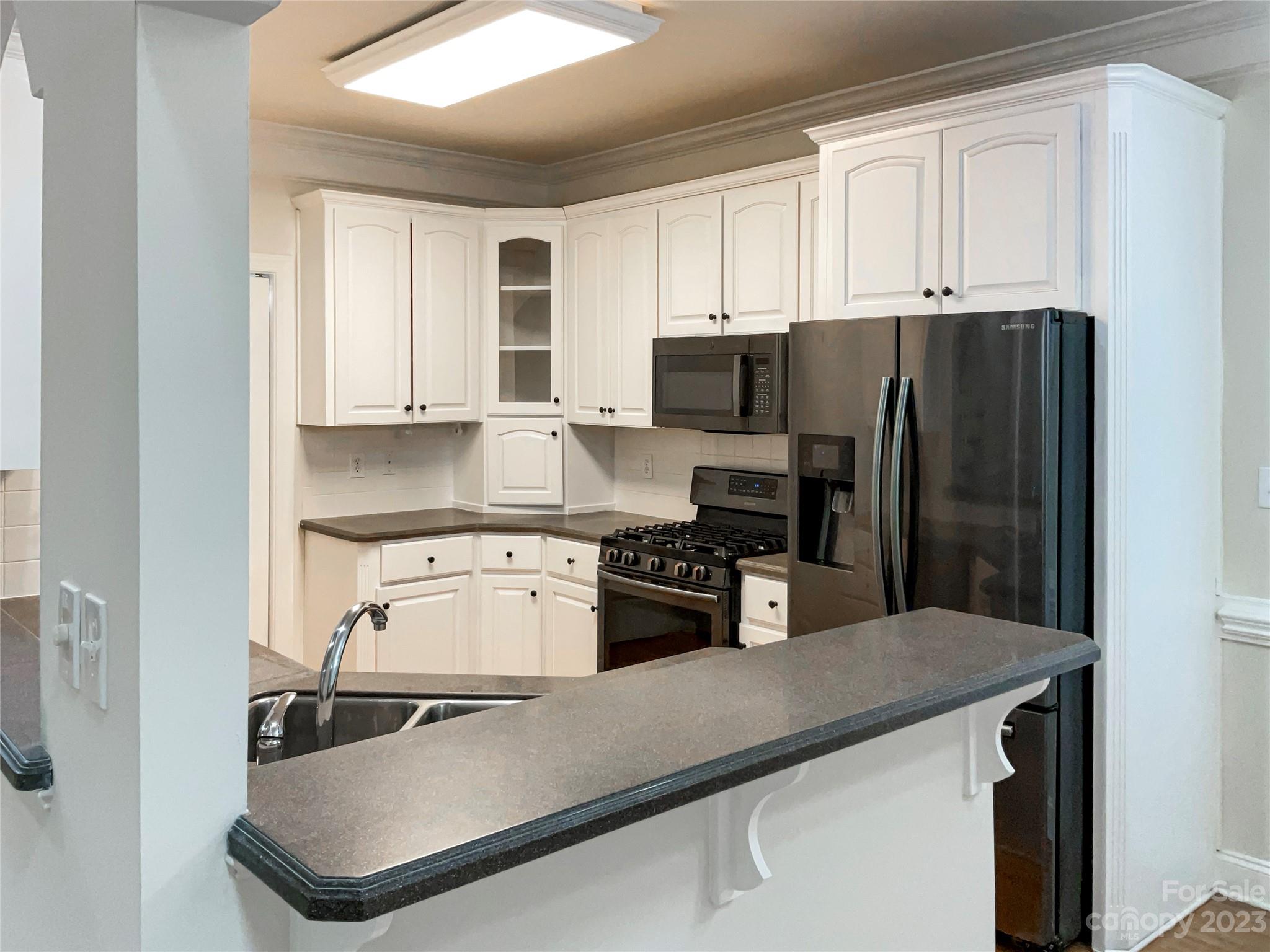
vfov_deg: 48.2
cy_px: 476
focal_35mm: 29
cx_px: 635
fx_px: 1064
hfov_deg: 61.7
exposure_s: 1/60
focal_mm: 3
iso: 80
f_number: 1.8
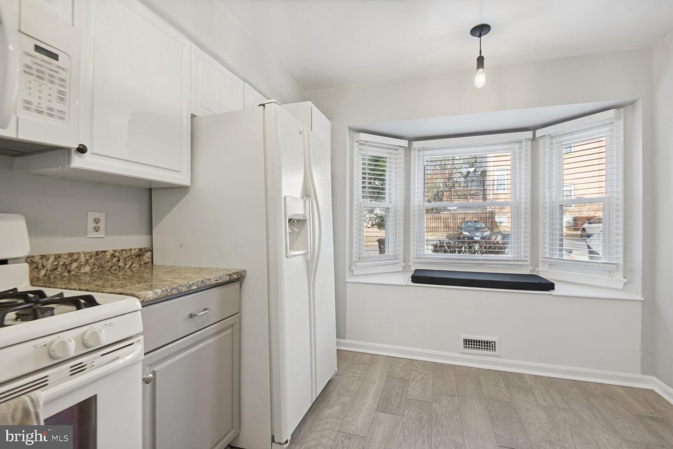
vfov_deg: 73.7
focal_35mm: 16
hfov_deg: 96.7
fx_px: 299
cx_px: 336
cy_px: 224
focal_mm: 16
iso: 200
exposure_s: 1/25
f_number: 8
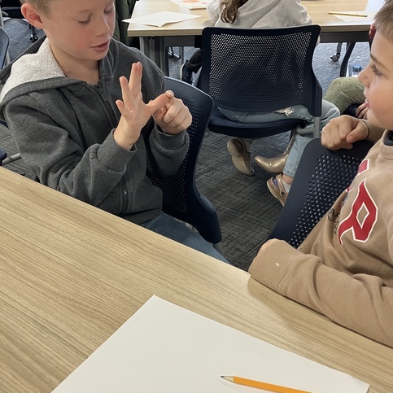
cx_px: 182
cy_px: 216
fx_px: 527
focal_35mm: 41
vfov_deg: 40.9
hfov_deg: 40.9
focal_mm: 3.99
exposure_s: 1/60
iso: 100
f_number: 1.8
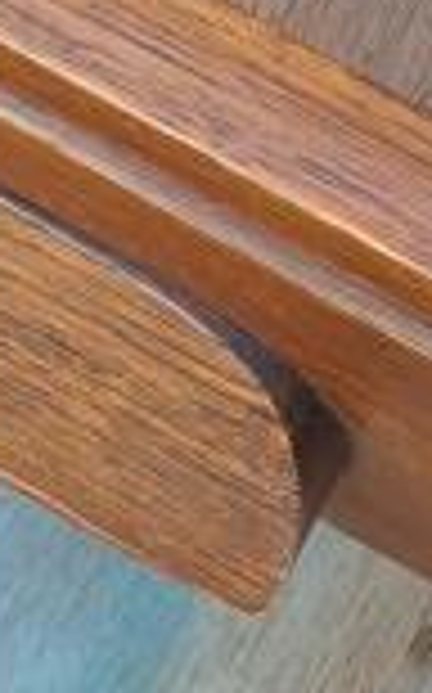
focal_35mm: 183
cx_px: -58
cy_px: -459
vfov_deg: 10.9
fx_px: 3454
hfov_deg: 7.1
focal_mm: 4.3
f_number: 2.4
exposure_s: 1/50
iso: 64
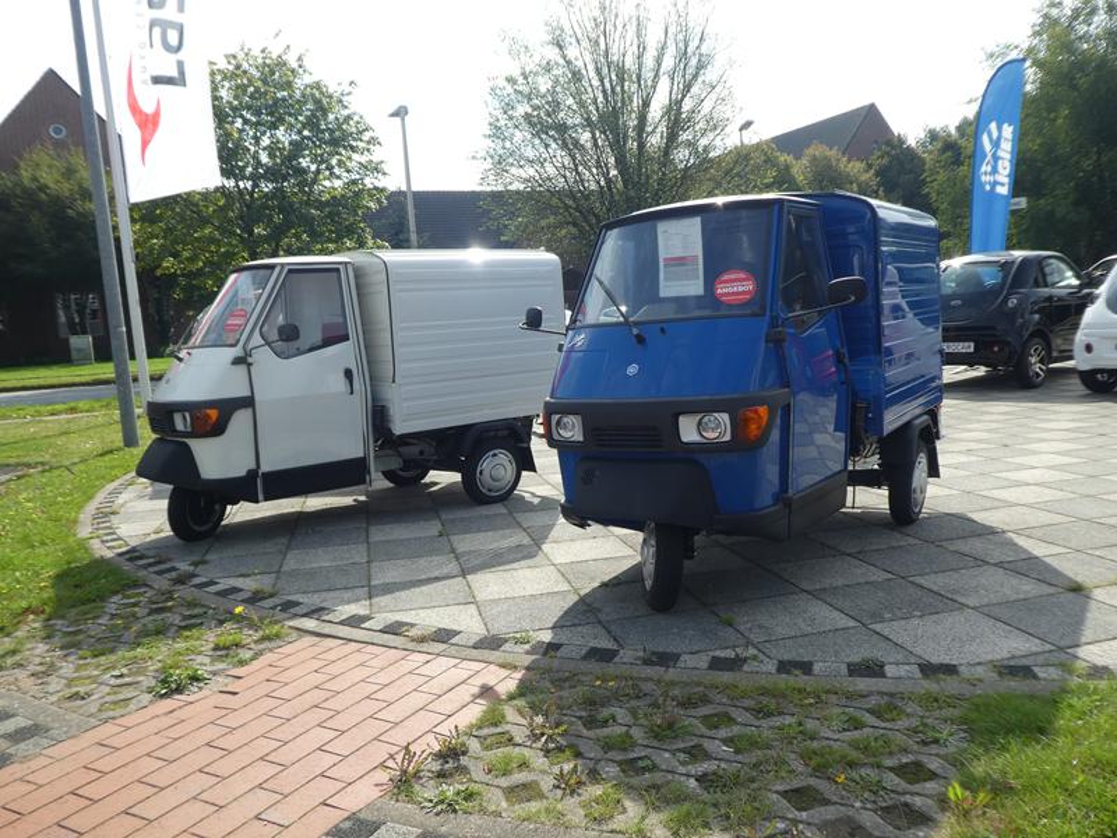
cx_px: 558
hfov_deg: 67.3
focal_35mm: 26
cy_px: 419
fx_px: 839
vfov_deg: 53.1
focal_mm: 4.7
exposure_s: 1/640
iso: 80
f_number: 3.4
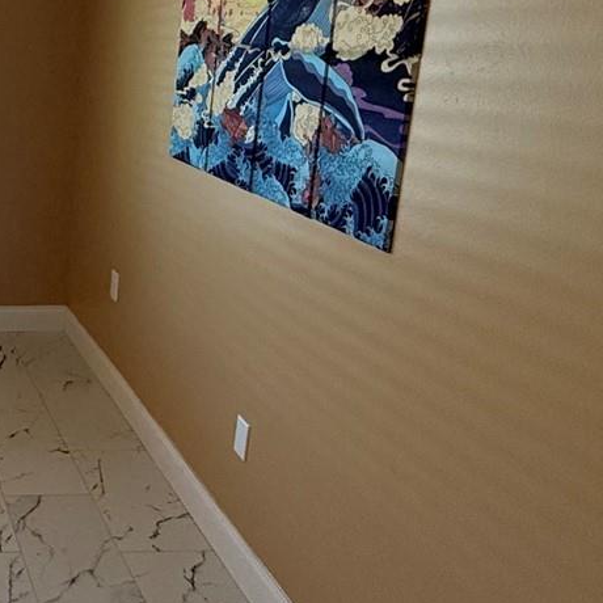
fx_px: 847
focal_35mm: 43
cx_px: -131
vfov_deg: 38.9
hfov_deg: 32.1
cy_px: 220
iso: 250
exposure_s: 1/120
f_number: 2.2
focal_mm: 2.22
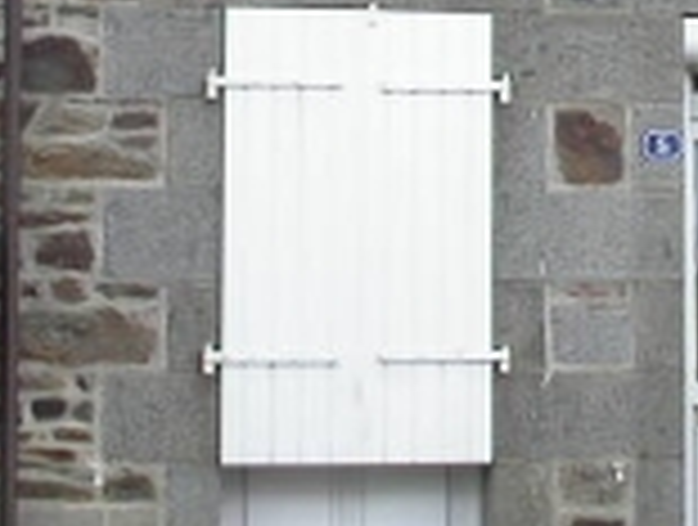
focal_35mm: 167
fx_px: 3375
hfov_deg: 11.7
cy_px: -135
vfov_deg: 8.8
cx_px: 680
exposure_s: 1/136
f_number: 4.7
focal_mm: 7.85
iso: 100
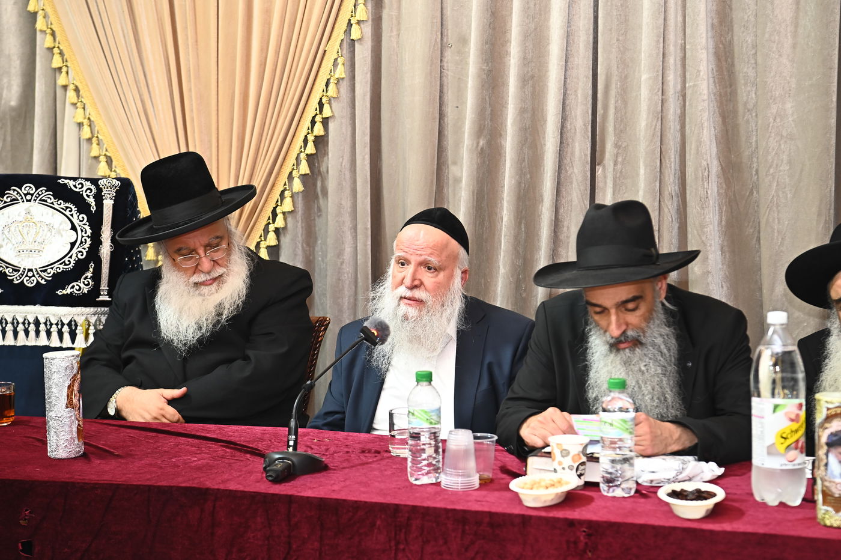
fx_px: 1634
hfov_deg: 28.9
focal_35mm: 70
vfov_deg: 19.4
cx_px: 420
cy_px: 280
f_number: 5
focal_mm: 70
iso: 1250
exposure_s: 1/160
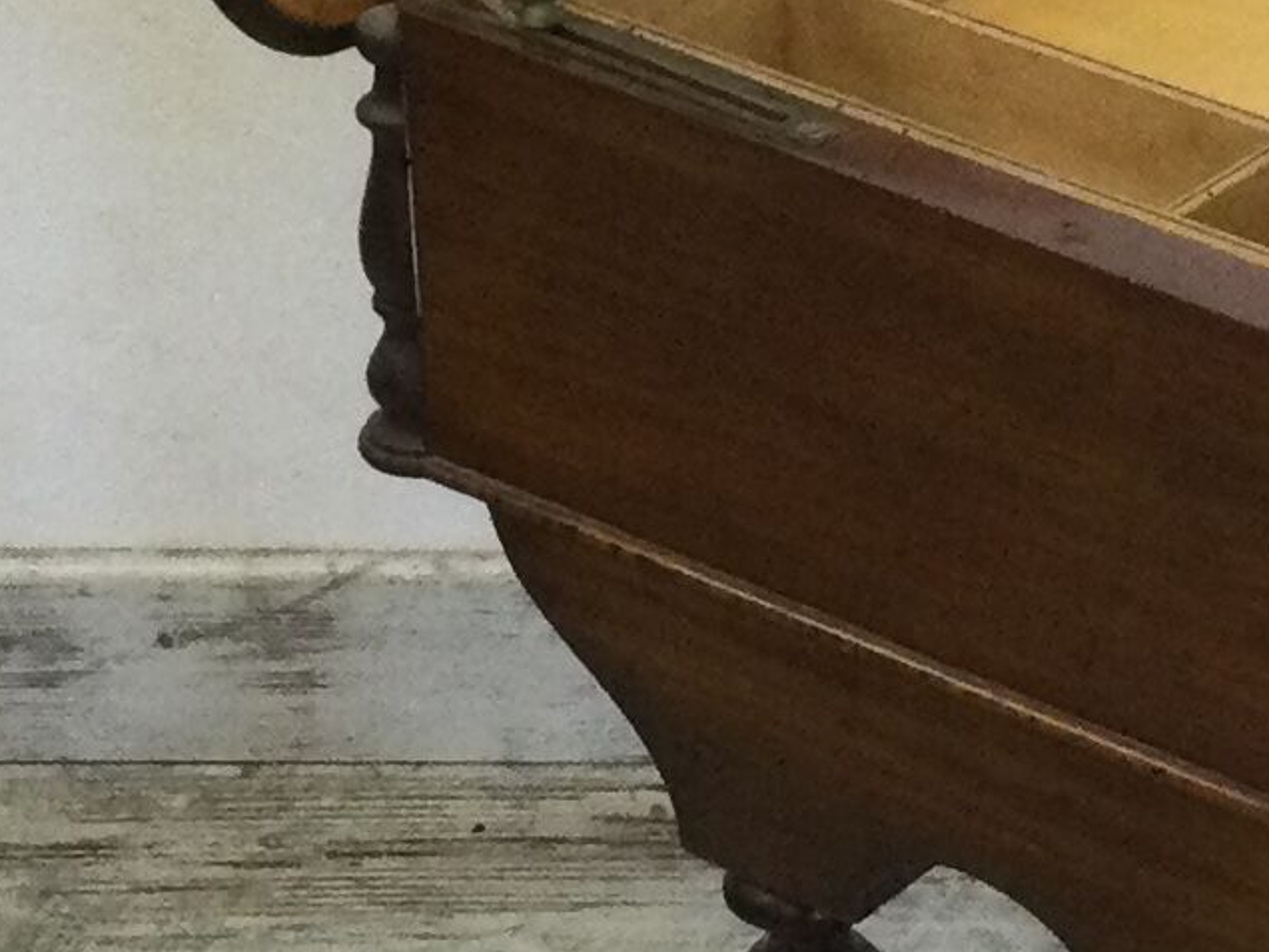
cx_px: 1457
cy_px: 413
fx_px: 5829
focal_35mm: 159
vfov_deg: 9.3
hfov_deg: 12.2
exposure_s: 1/33
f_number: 2.4
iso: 64
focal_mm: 3.3
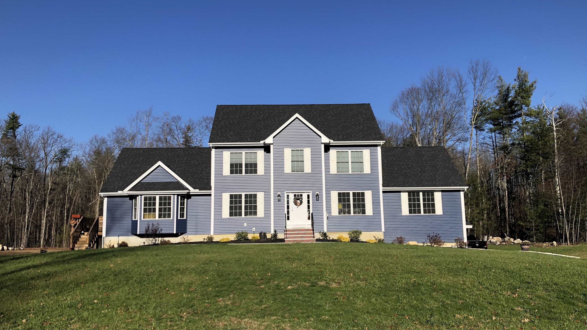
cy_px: 151
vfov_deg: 37.7
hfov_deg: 62.6
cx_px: 289
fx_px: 482
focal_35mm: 31
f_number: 1.8
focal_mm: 4
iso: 20
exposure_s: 1/2315
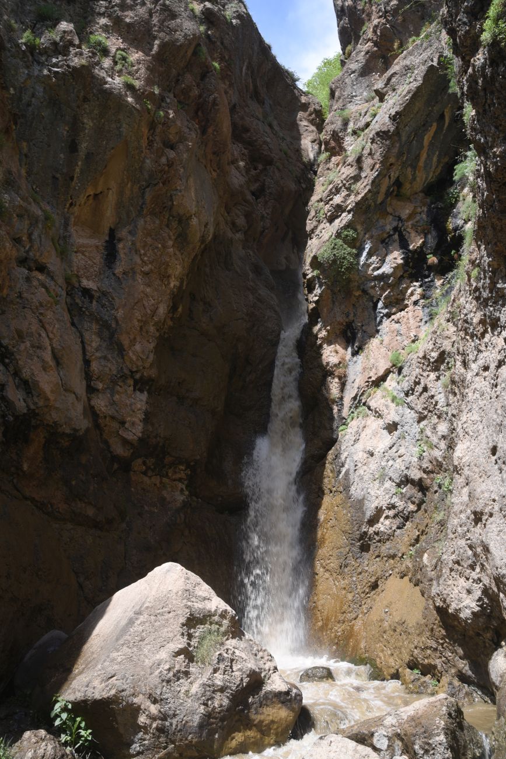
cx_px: 253
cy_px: 380
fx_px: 1054
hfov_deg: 27.0
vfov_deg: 39.6
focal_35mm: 50
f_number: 9
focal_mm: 50
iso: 125
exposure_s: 1/125
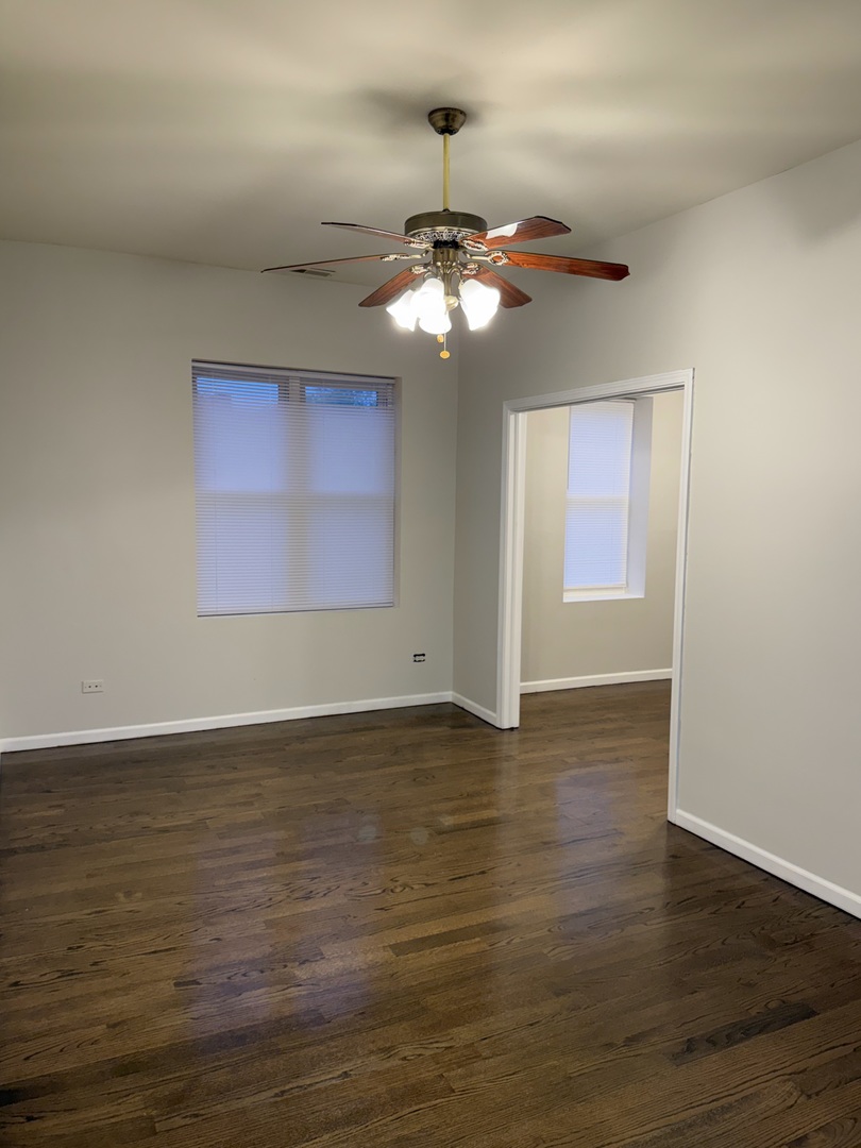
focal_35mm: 24
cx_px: 430
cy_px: 574
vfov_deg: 71.6
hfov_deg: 56.8
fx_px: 796
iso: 125
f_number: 1.78
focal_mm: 6.76
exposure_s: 1/120
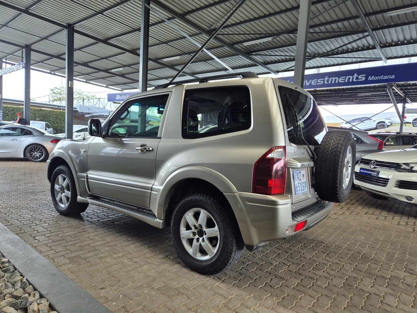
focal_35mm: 23
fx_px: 277
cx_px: 208
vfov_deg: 58.9
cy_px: 156
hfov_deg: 73.9
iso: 80
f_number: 1.8
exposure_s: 1/180
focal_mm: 5.4
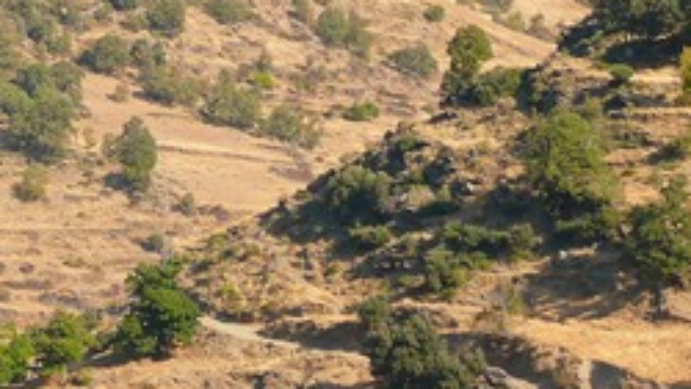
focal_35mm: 304
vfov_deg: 4.0
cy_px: 315
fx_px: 5574
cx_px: -97
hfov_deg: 7.1
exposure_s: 1/160
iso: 100
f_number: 4
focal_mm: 19.7
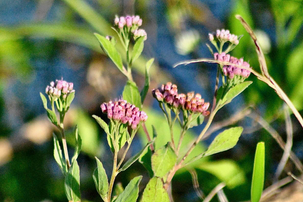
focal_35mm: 451
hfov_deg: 4.6
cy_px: 101
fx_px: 3796
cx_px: 152
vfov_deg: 3.0
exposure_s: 1/4000
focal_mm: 300
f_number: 6.3
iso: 1600
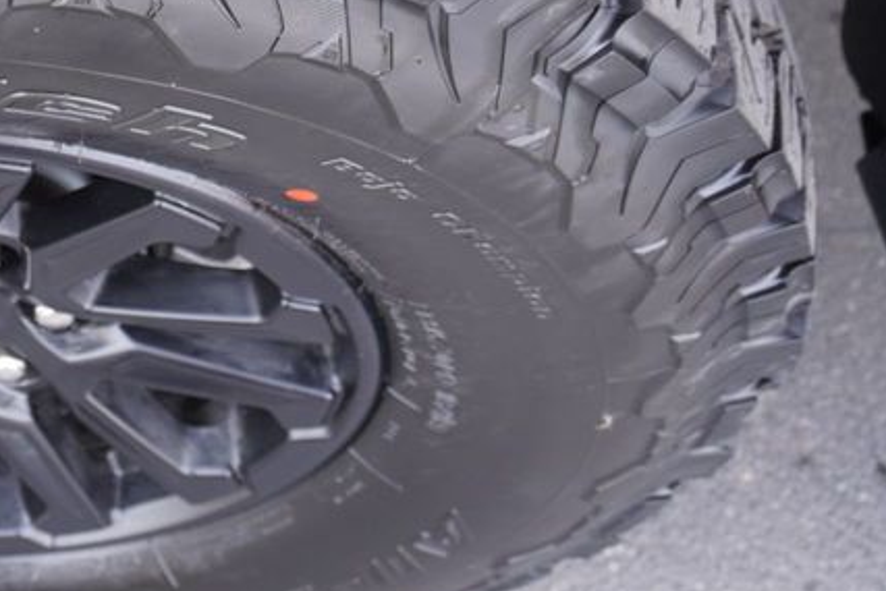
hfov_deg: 26.1
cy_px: 66
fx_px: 1773
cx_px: -68
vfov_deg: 18.6
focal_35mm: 72
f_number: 4
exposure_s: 1/60
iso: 160
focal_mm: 20
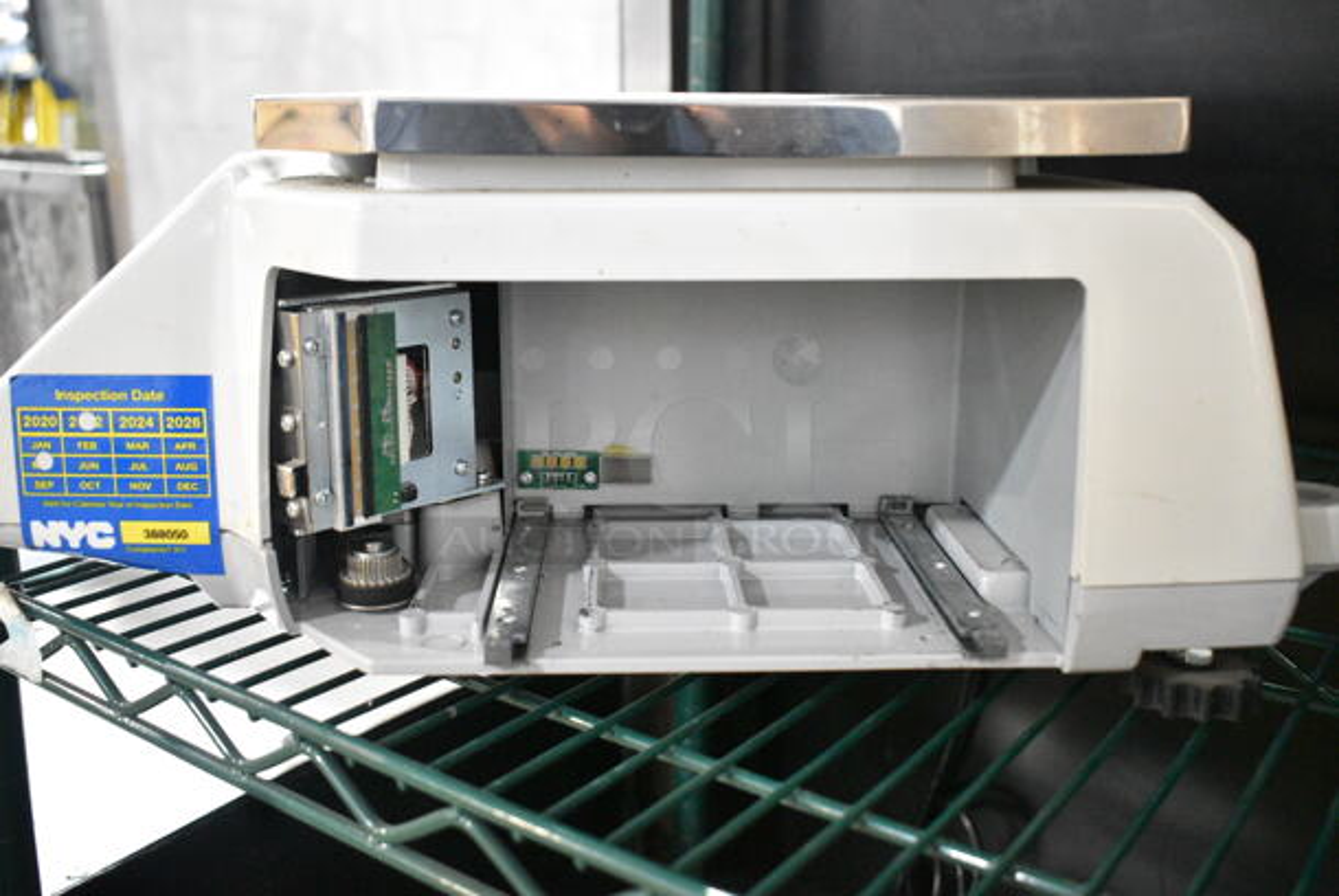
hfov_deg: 53.1
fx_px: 1340
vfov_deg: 37.0
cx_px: 670
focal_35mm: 36
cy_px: 448
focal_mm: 24
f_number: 4.5
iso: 6400
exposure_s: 1/125
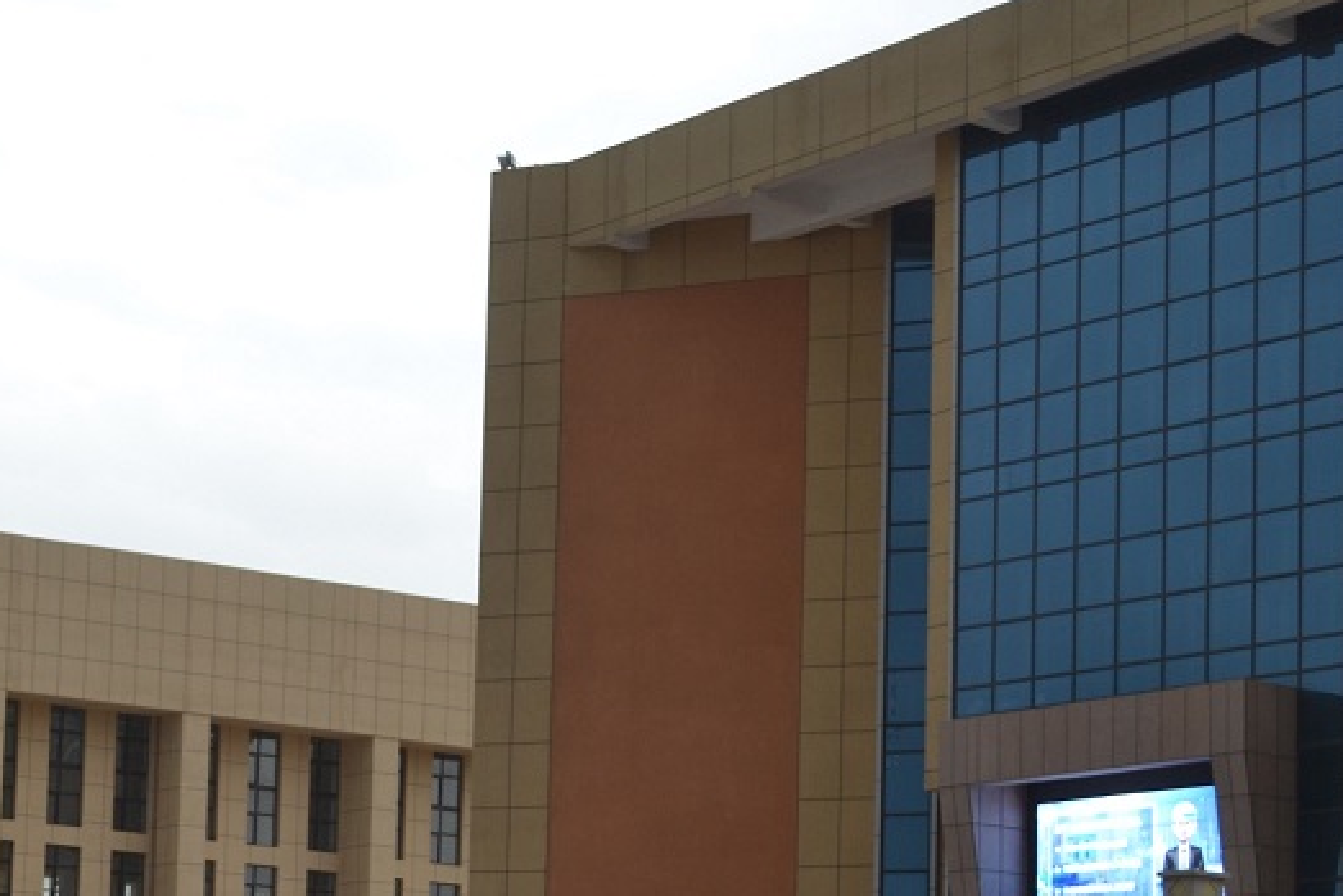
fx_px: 3435
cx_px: 493
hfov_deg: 22.1
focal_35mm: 92
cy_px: 878
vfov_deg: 14.6
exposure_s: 1/125
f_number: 4.5
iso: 160
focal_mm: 29
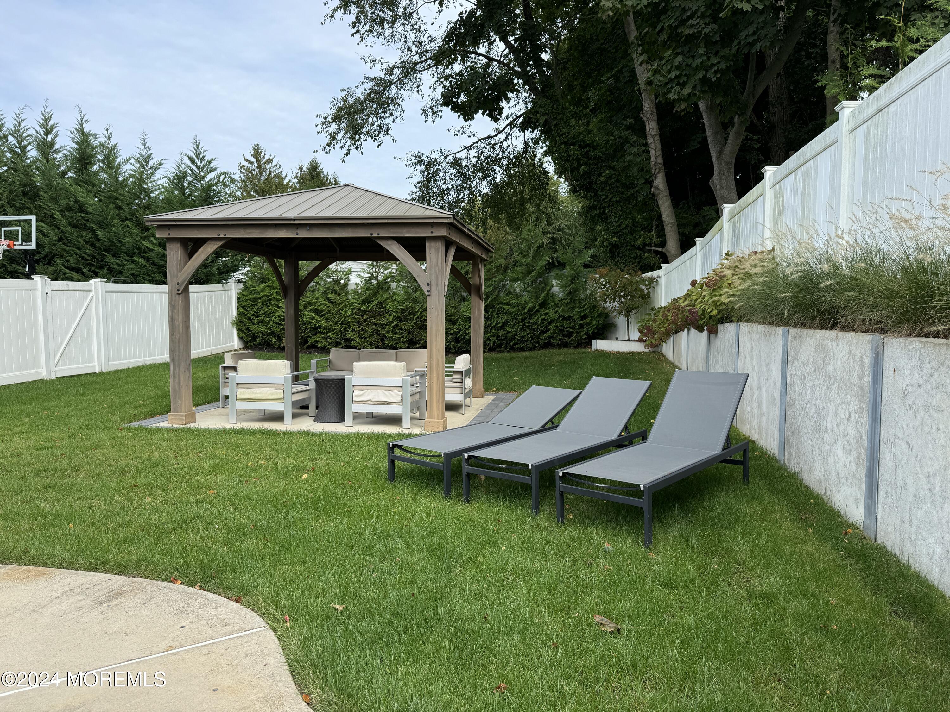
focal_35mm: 24
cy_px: 356
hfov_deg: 71.6
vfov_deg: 56.8
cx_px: 475
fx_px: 659
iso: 80
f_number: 1.78
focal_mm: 6.76
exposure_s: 1/1637
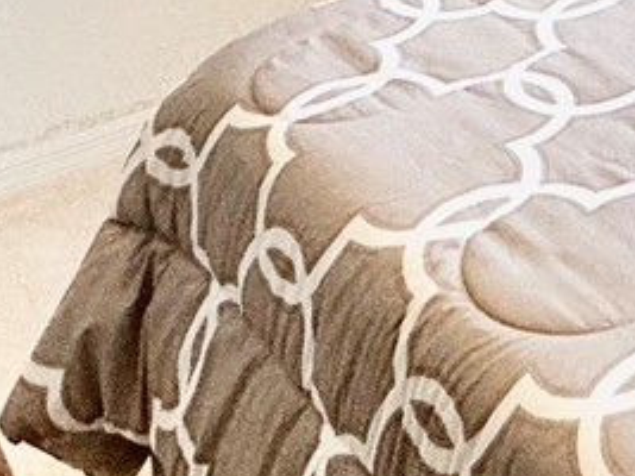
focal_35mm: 84
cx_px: 1054
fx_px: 1540
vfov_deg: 13.3
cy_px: -650
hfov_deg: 19.2
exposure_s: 1/120
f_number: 2.2
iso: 160
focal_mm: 2.22
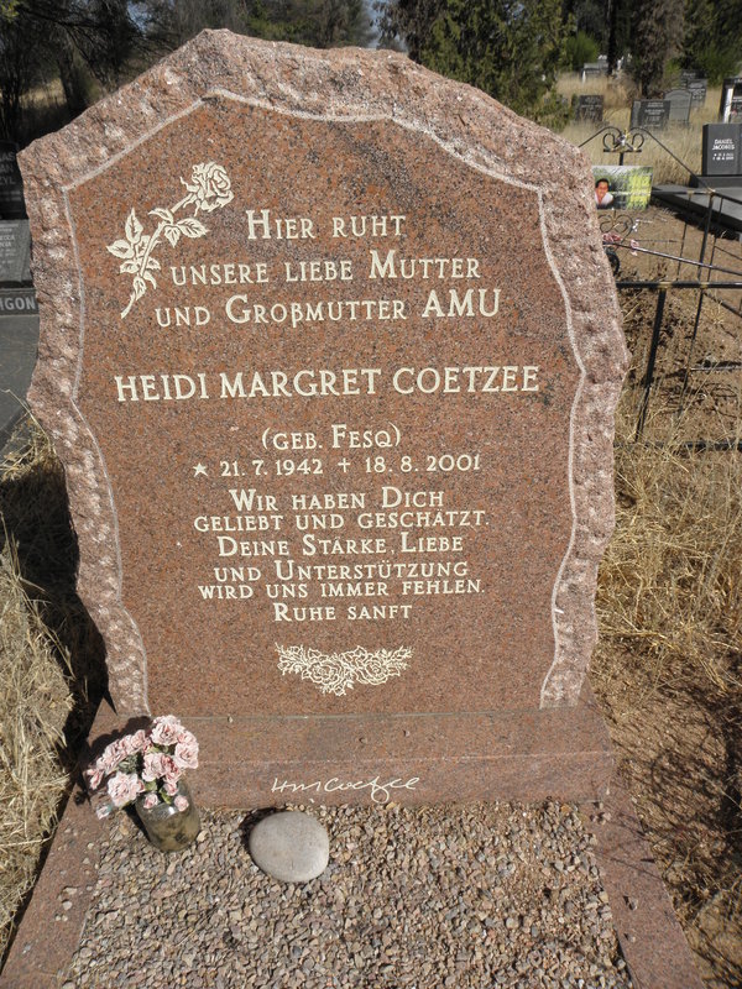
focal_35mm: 26
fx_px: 743
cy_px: 494
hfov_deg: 53.1
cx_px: 371
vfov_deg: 67.3
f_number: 5.6
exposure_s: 1/500
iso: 64
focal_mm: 4.6
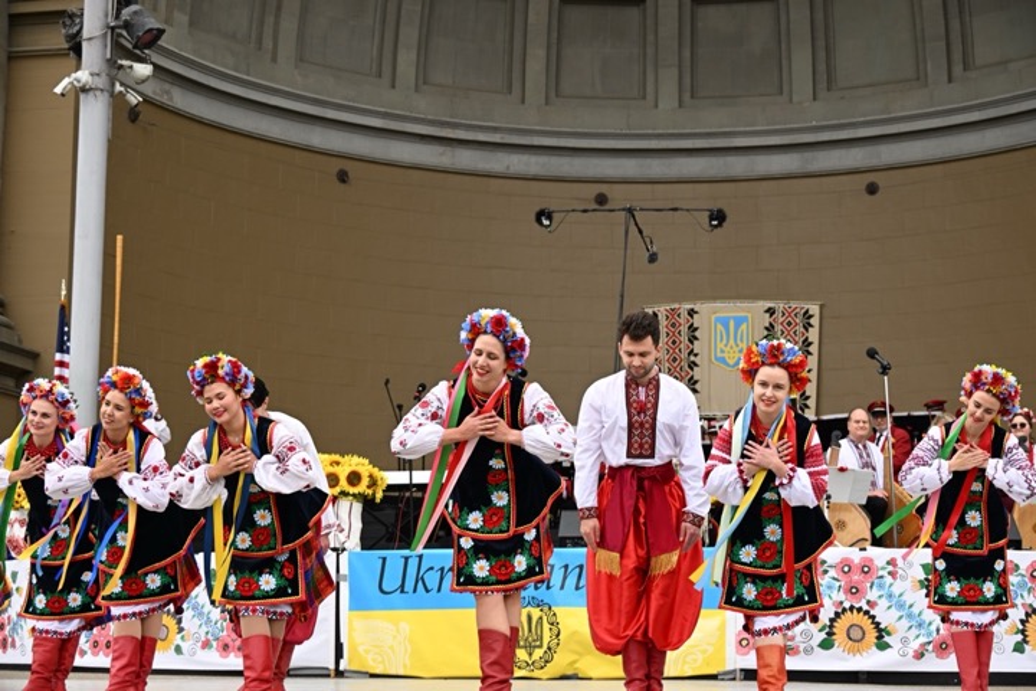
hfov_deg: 34.5
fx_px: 1669
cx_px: 518
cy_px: 346
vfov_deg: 23.4
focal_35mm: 58
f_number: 5.6
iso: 100
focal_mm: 58
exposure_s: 1/200
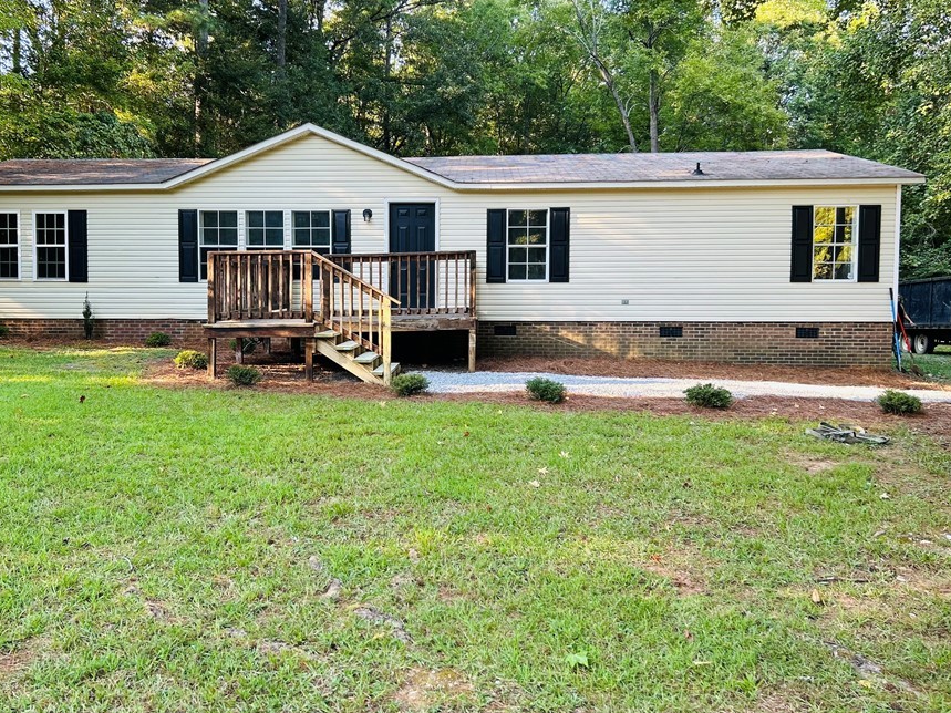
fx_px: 852
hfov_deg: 58.2
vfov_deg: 45.4
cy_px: 319
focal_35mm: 31
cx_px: 416
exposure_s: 1/121
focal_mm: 5.7
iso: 50
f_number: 1.5
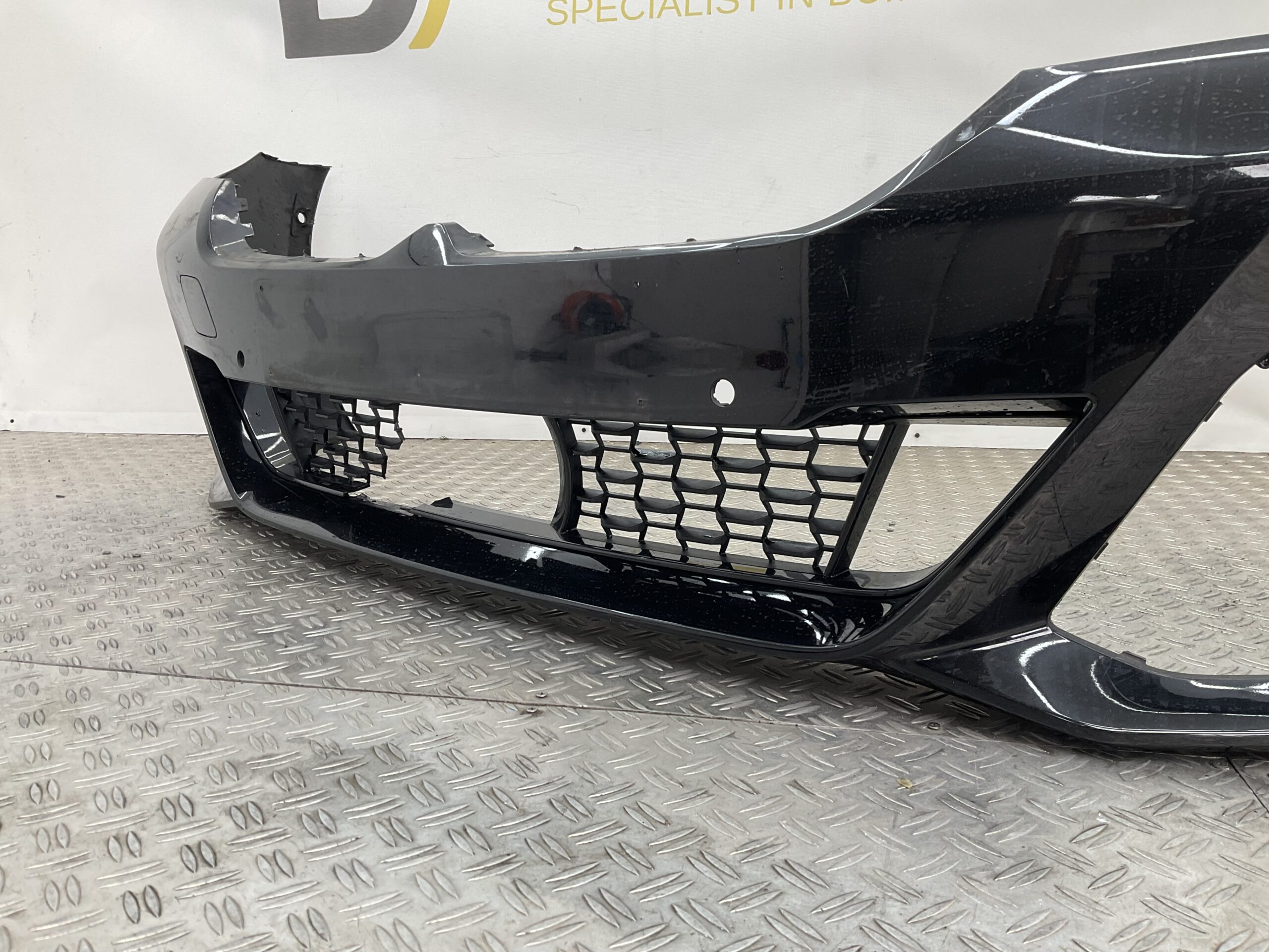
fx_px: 1063
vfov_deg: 48.2
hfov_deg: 61.7
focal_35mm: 29
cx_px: 634
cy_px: 476
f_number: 1.8
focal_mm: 3
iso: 32
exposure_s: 1/120
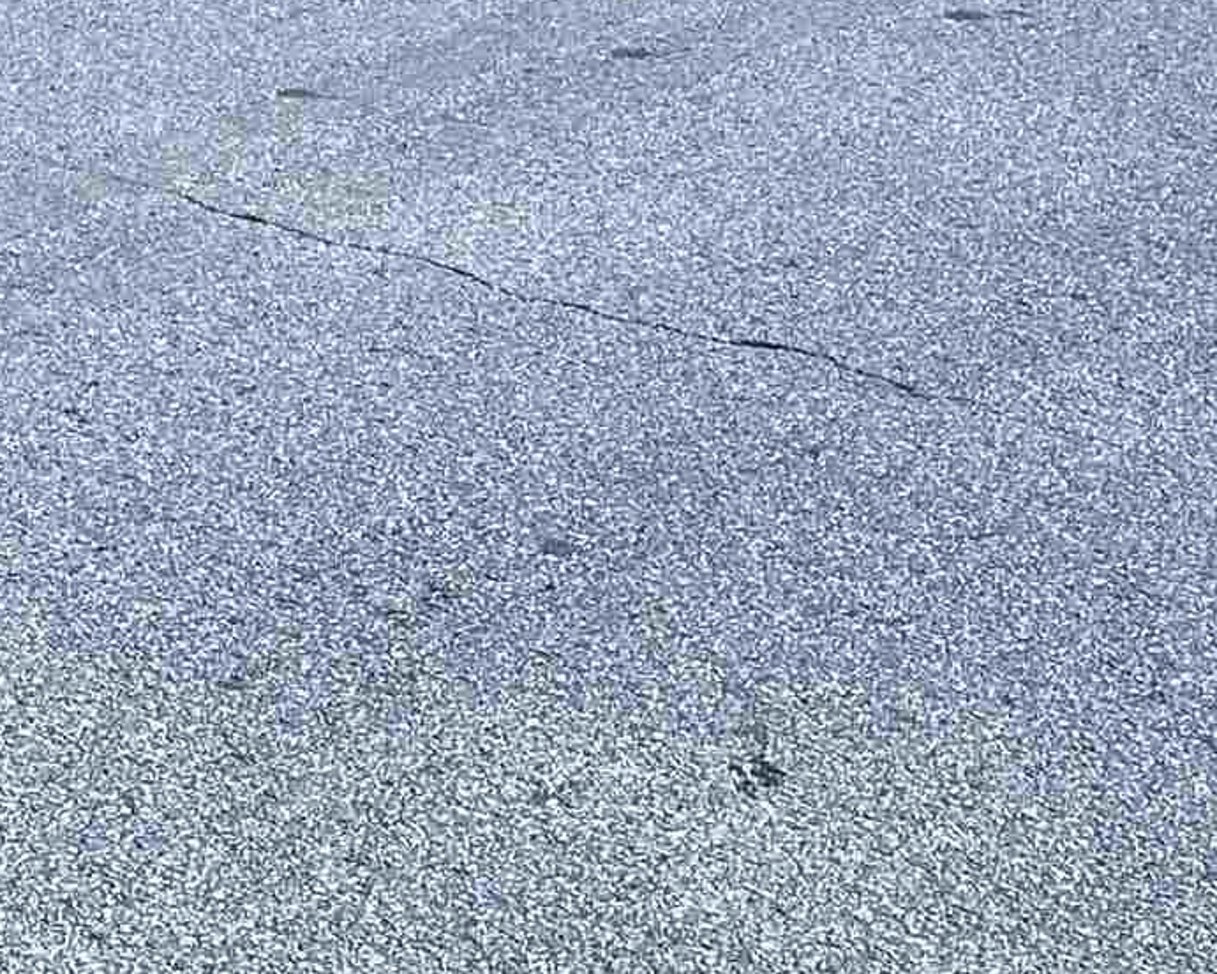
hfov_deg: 15.7
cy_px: -985
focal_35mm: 113
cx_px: -571
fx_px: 4070
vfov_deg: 12.1
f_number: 1.6
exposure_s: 1/640
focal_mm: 4.2
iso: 32
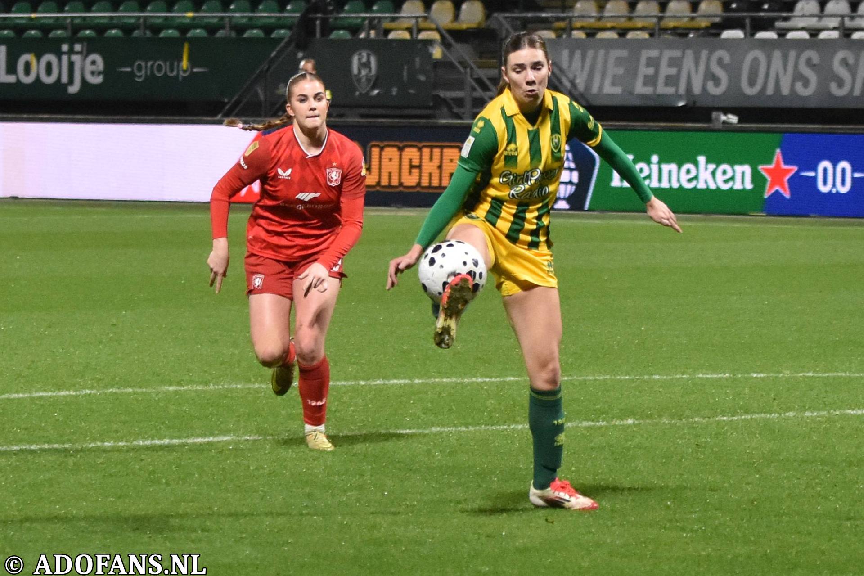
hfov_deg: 19.5
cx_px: 432
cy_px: 288
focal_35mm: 105
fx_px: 2520
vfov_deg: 13.0
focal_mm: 70
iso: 2000
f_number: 2.8
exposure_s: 1/500
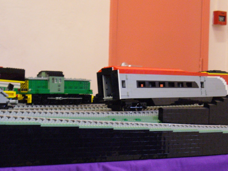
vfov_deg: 15.1
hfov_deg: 20.0
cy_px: 86
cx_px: 114
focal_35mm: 98
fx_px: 645
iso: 400
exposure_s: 1/25
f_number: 3.5
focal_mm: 16.1
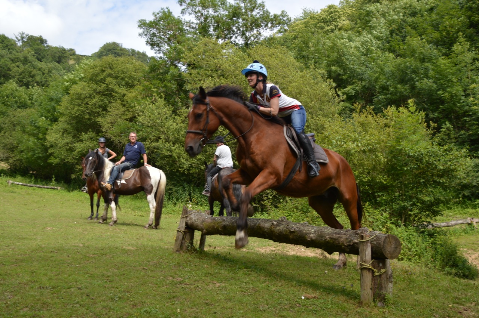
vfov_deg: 36.8
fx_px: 479
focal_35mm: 36
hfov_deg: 53.2
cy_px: 159
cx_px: 240
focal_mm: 24
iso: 100
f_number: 6.3
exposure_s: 1/160
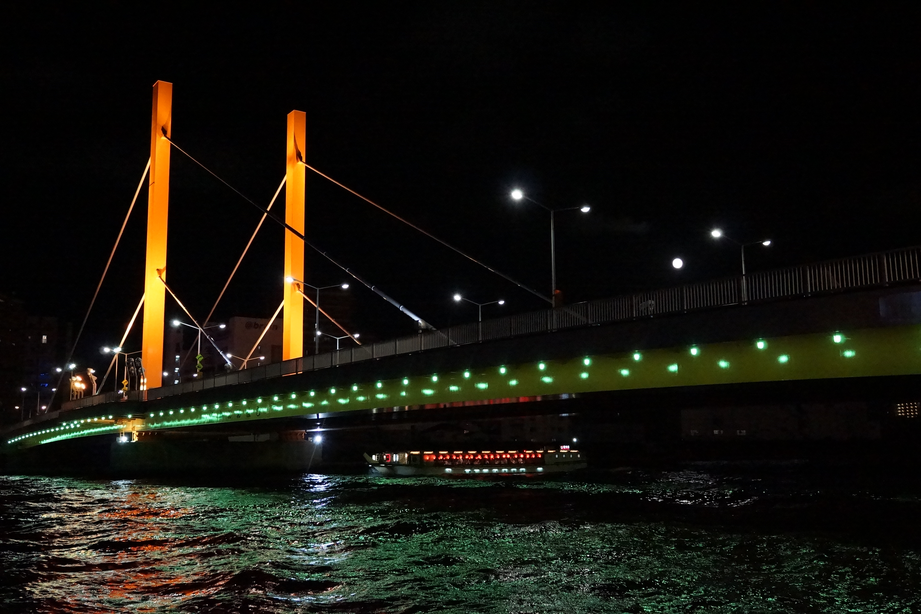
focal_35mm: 36
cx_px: 460
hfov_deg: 53.1
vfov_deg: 36.9
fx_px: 921
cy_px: 307
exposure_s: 1/250
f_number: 4
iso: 6400
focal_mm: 24
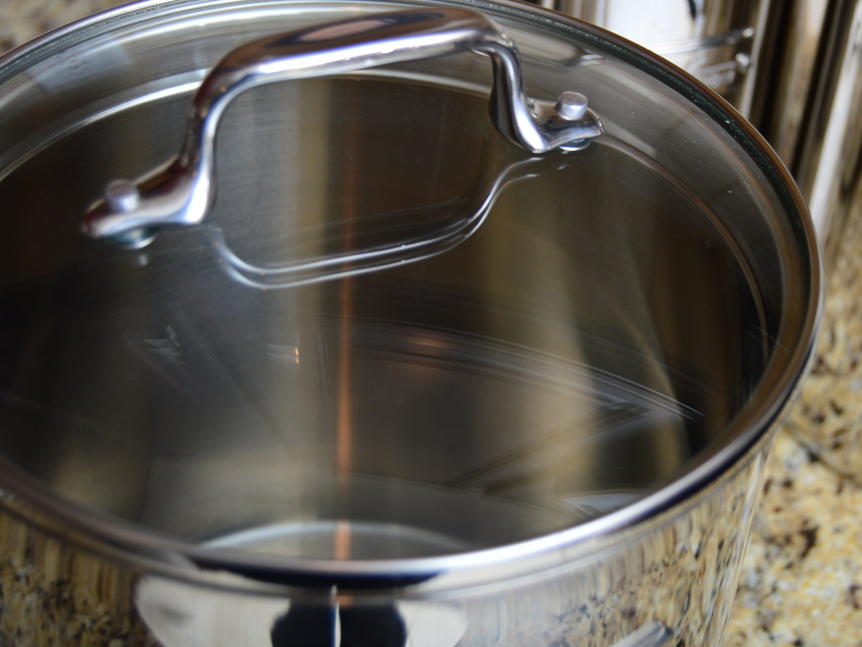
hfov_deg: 27.7
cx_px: 532
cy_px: 238
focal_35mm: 70
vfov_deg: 21.0
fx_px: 1743
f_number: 4.5
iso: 200
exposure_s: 1/200
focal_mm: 34
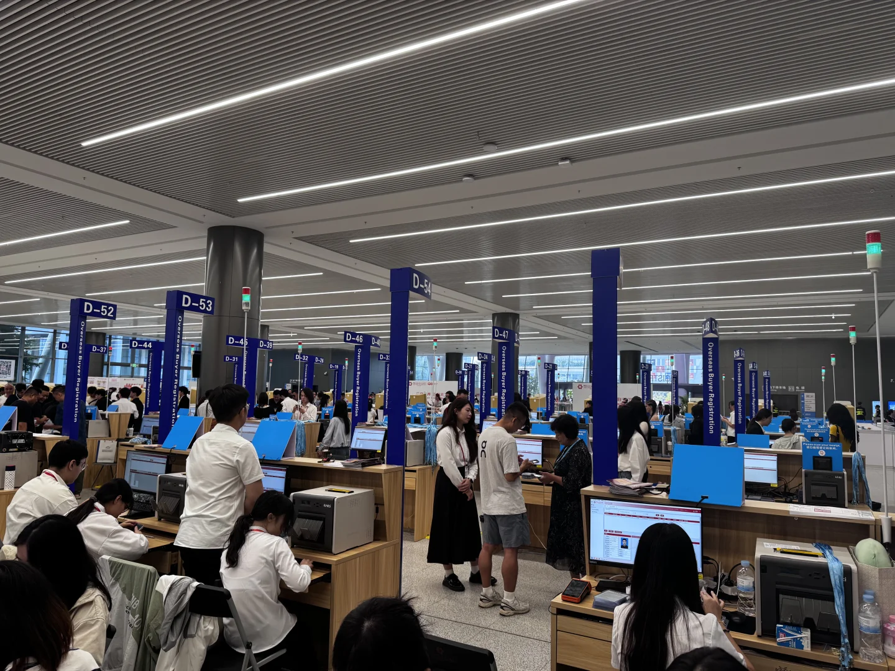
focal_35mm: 24
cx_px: 448
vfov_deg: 56.8
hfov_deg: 71.6
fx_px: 621
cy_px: 336
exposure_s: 1/100
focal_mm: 6.76
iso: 80
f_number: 1.78
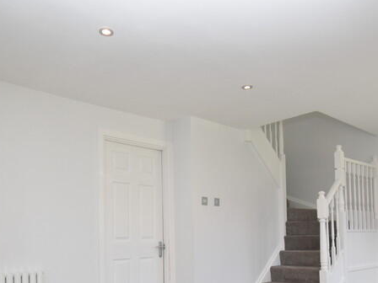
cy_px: 230
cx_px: 204
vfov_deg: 41.0
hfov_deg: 55.3
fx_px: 360
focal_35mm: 33
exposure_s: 1/200
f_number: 5
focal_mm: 10
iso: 450
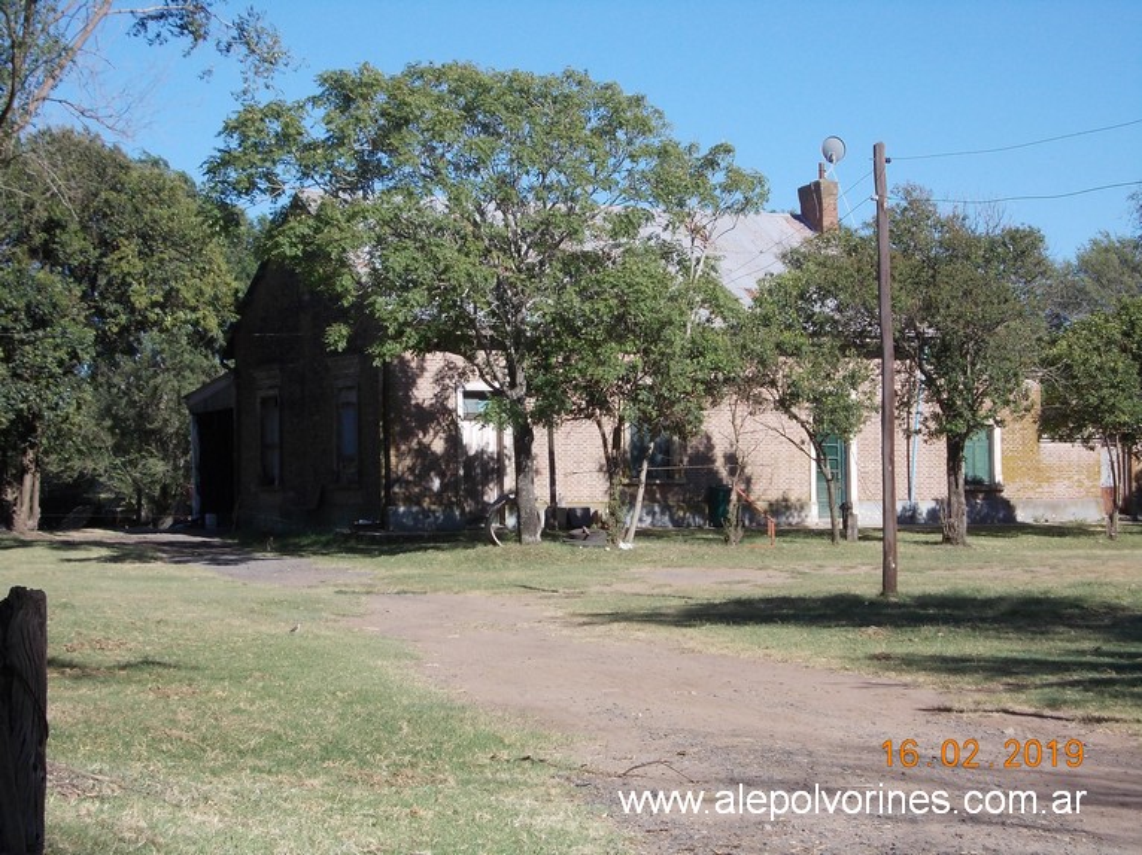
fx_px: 2704
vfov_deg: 18.0
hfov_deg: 23.8
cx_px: 571
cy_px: 428
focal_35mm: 82
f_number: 4.8
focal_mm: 11.6
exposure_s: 1/400
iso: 80
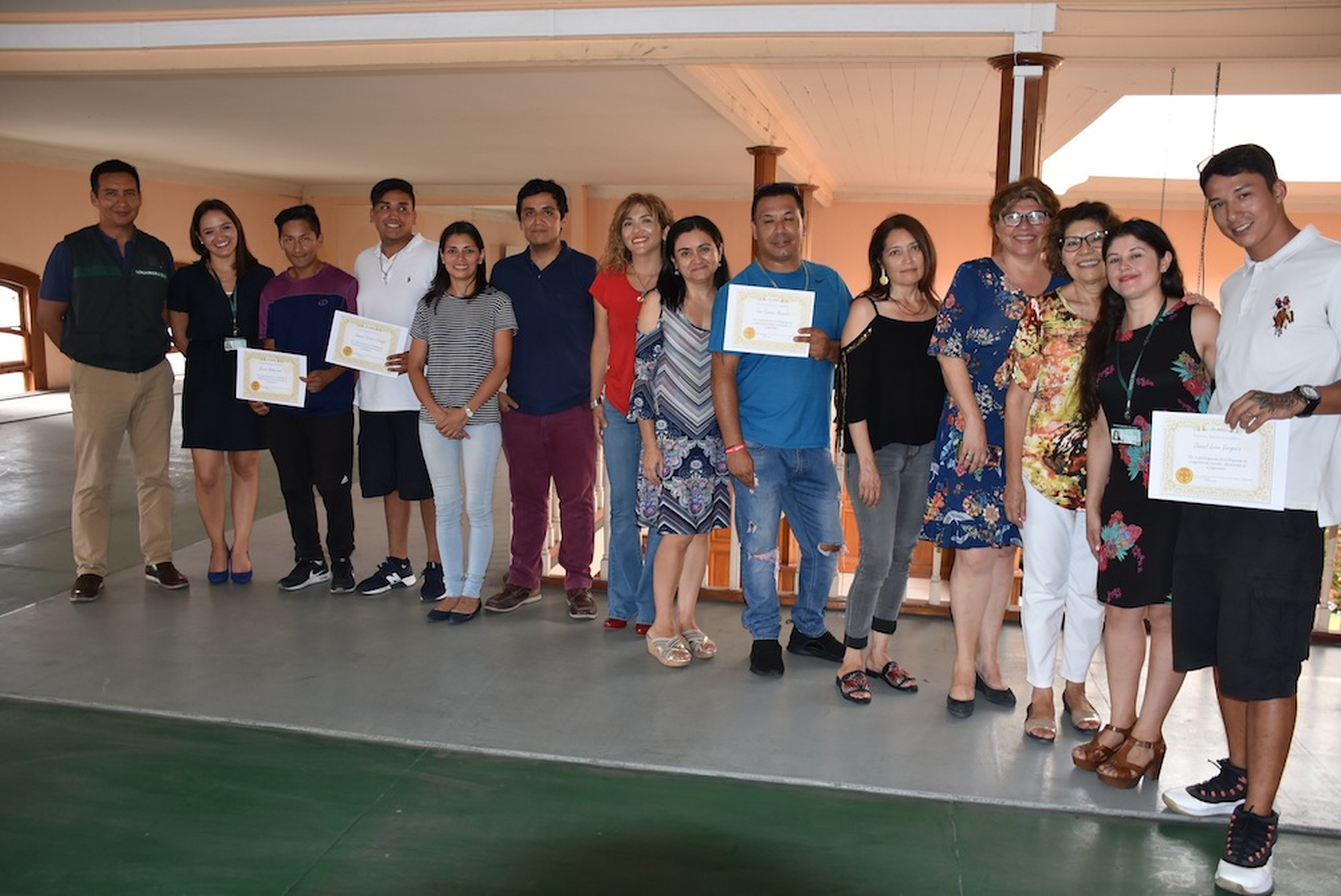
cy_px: 448
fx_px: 1118
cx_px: 670
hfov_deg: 61.9
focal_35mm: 30
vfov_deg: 43.7
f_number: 3.5
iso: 640
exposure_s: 1/60
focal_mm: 20
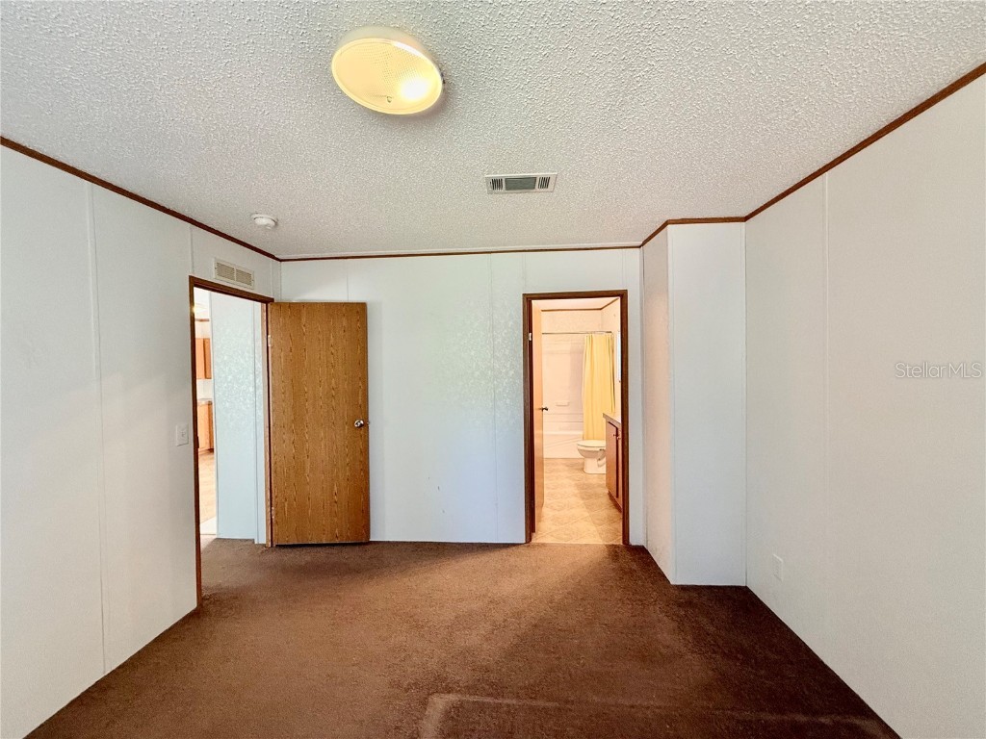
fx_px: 399
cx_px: 493
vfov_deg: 85.7
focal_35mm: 14
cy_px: 370
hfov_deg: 102.1
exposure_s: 1/60
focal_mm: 2.22
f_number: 2.2
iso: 320
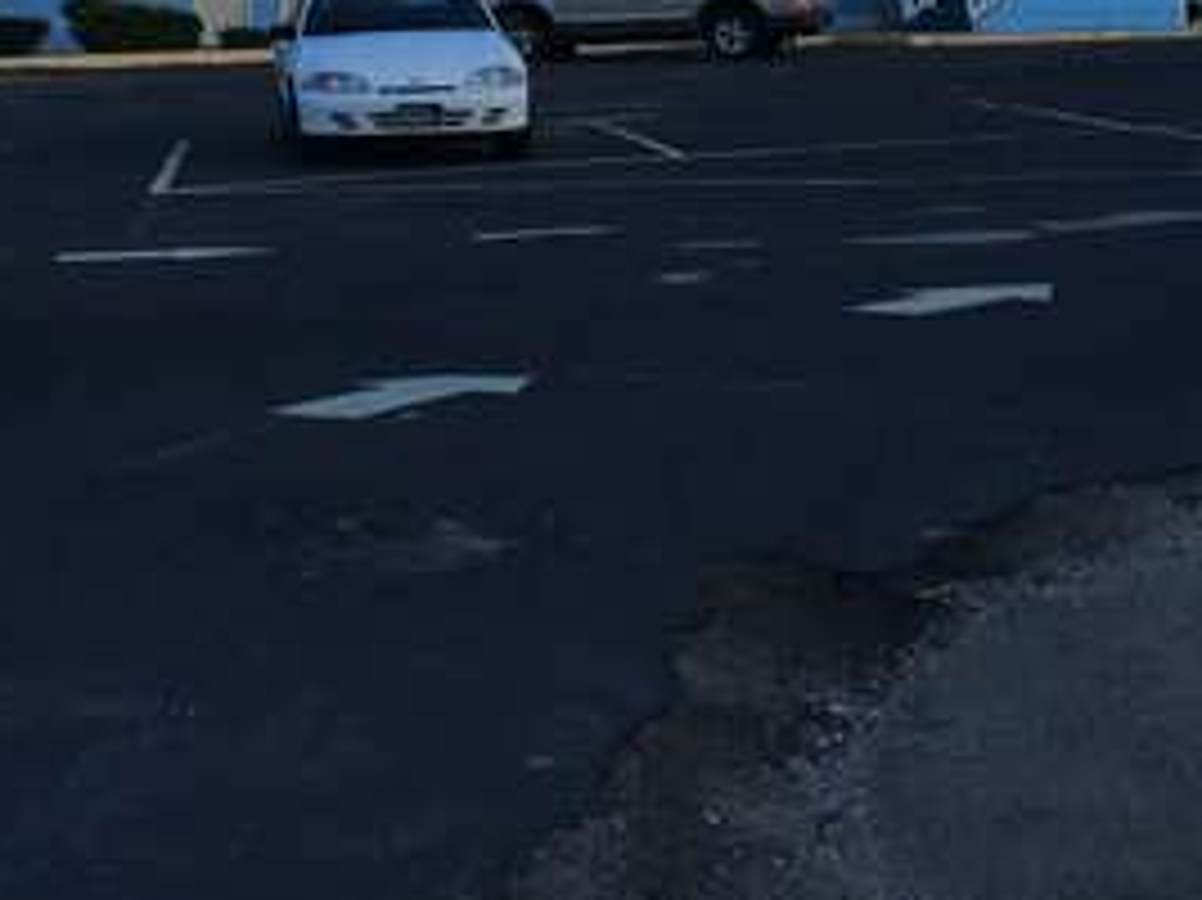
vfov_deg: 15.7
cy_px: -418
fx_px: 3020
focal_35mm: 87
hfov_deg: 21.4
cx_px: -95
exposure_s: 1/719
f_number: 2.2
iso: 32
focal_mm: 4.15
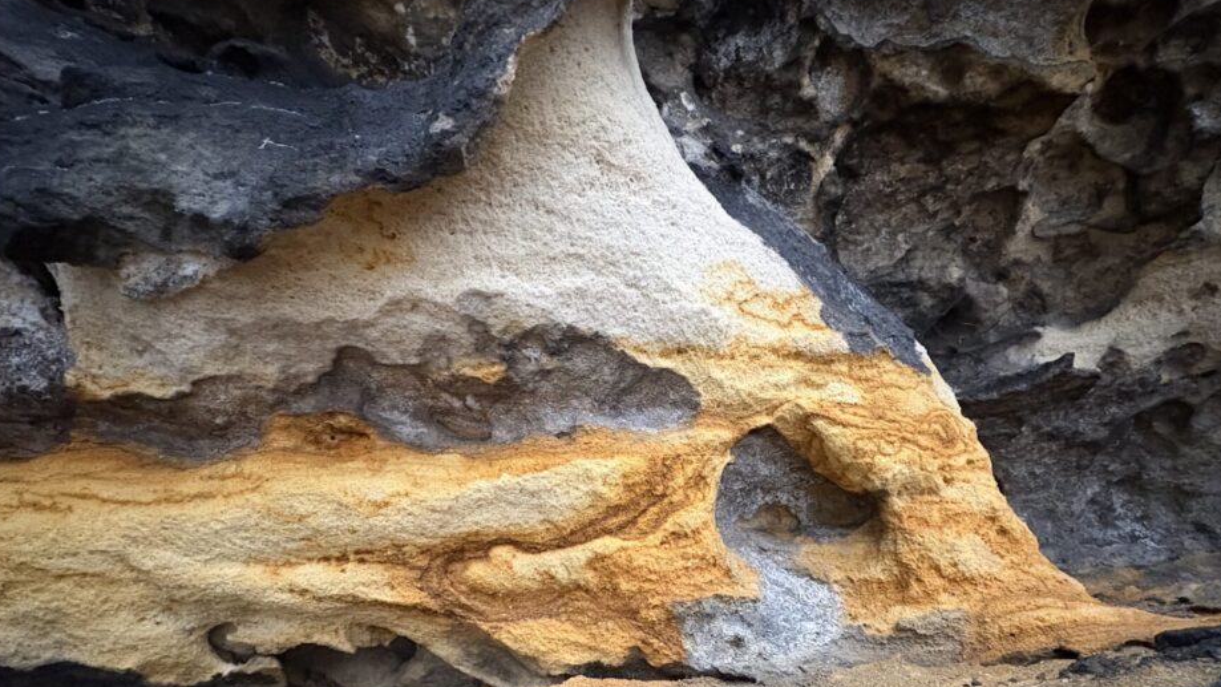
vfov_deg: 62.6
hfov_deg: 95.8
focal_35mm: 17
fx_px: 550
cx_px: 646
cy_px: 448
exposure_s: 1/41
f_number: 2.2
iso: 1000
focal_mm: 2.22
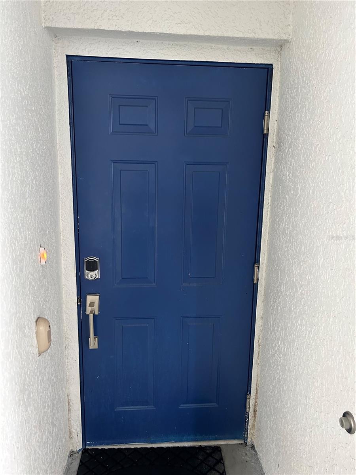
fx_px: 357
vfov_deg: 67.3
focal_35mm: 26
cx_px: 178
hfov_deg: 53.1
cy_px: 238
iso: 200
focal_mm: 5.7
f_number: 1.5
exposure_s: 1/60
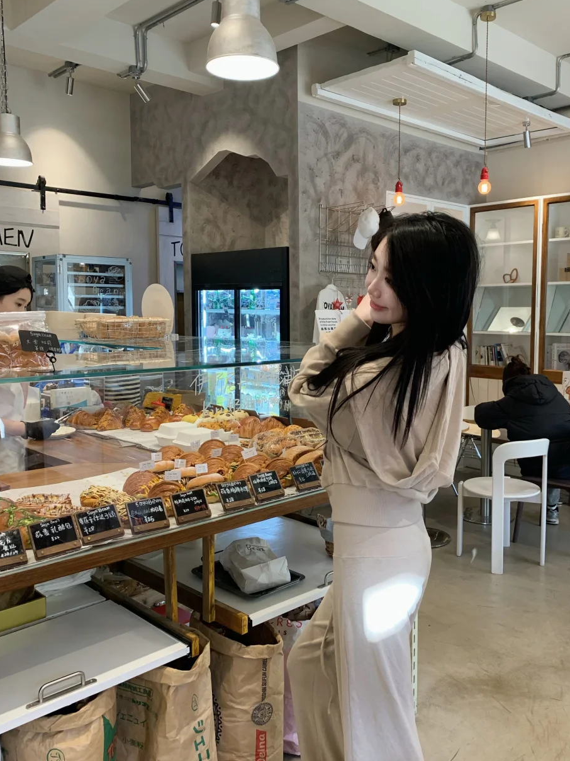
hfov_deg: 45.2
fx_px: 681
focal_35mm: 31
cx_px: 338
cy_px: 374
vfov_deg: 58.3
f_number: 1.8
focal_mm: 4.25
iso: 100
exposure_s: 1/85
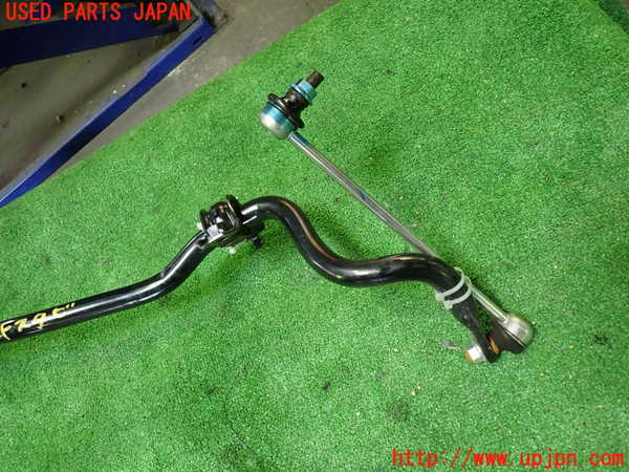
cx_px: 314
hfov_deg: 69.4
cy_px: 236
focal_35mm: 25
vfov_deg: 54.9
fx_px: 454
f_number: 2
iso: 200
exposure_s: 1/30
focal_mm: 4.5
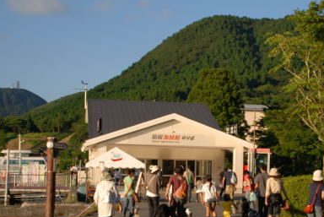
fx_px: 721
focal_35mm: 80
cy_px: 151
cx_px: 182
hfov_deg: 25.3
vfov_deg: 17.1
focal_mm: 32
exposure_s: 1/400
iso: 200
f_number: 4.2
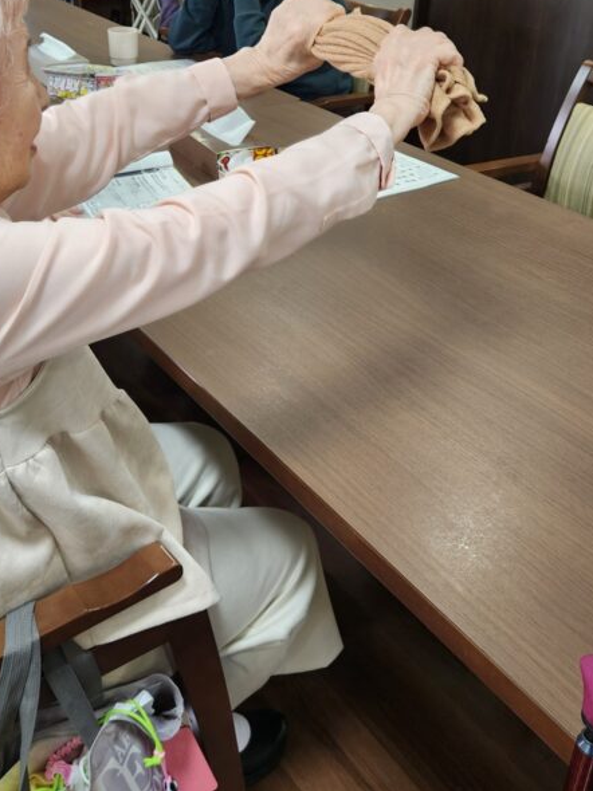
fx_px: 891
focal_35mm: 39
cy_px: 290
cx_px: 243
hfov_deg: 36.7
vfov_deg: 47.4
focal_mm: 5.4
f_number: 1.8
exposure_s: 1/59
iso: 64
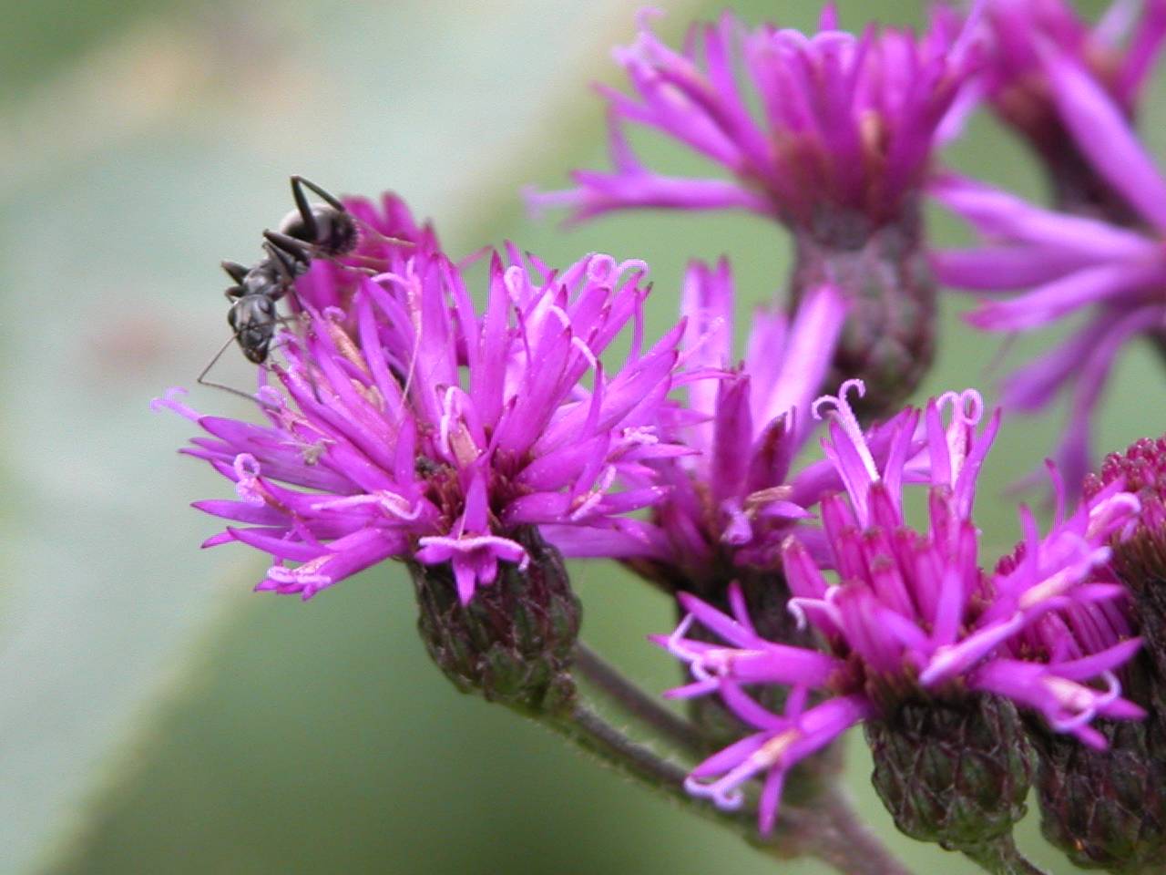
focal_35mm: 280
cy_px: 438
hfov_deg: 7.1
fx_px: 9431
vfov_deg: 5.3
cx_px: 583
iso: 100
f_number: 4.2
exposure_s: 1/77
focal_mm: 71.2
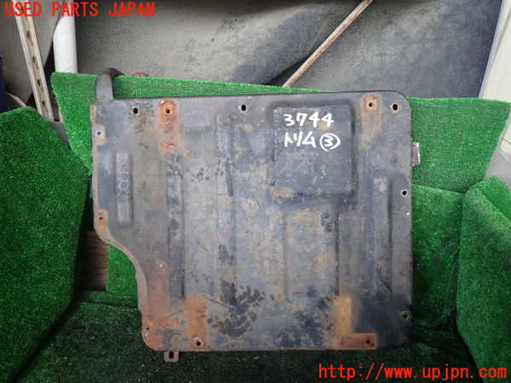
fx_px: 369
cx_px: 256
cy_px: 192
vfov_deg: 54.9
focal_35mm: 25
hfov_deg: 69.4
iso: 100
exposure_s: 1/60
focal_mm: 4.5
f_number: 2
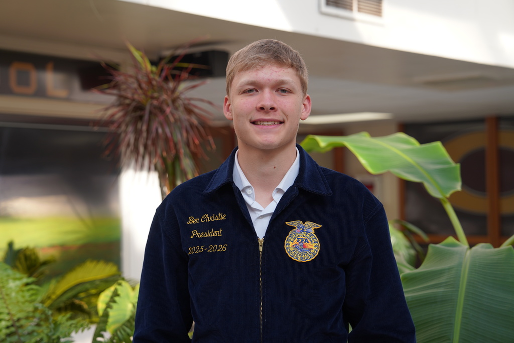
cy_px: 172
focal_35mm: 70
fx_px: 1000
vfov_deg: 19.5
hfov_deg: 28.8
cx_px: 257
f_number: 4
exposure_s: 1/160
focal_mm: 70
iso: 125
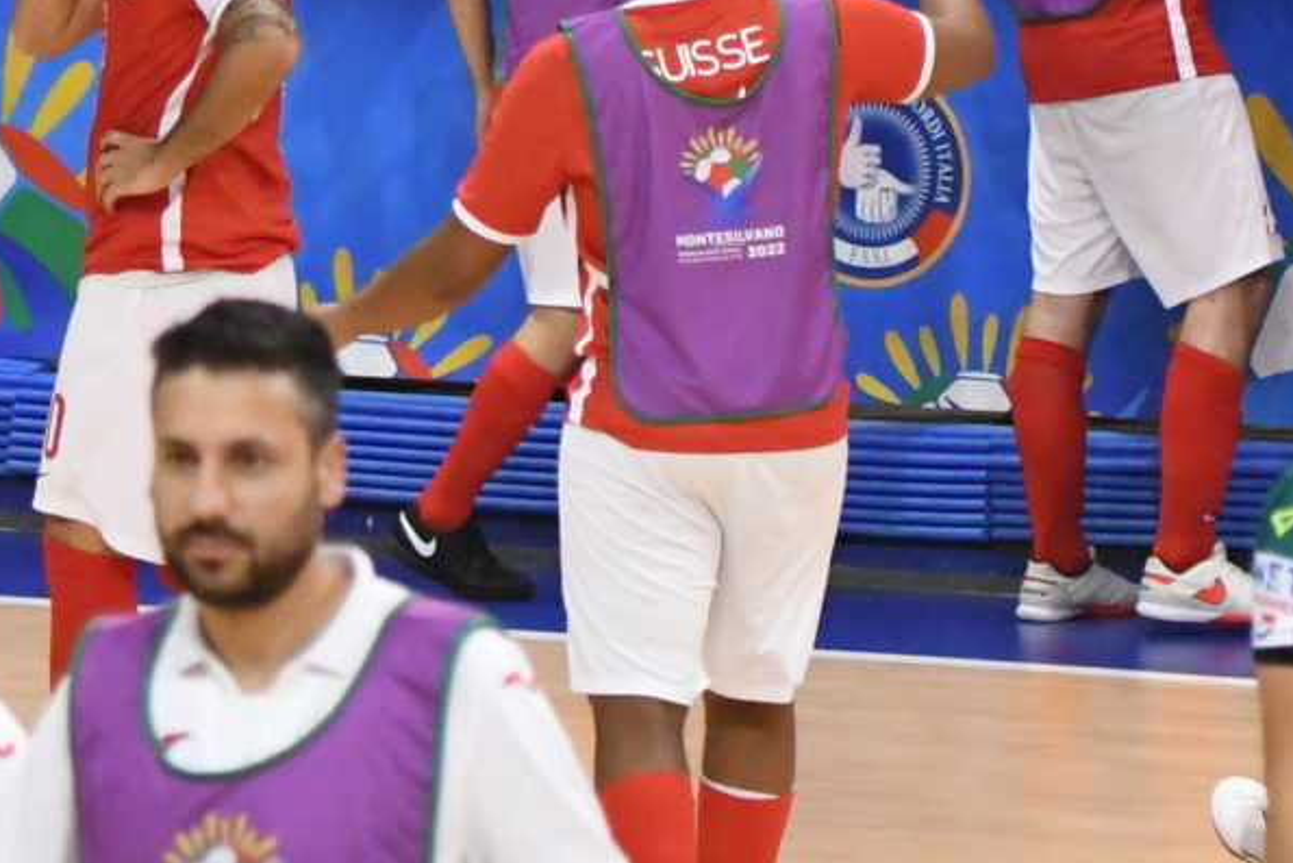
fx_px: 16237
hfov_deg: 4.6
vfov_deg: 3.0
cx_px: 676
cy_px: -899
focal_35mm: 452
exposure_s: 1/400
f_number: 2.8
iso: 4500
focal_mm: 70
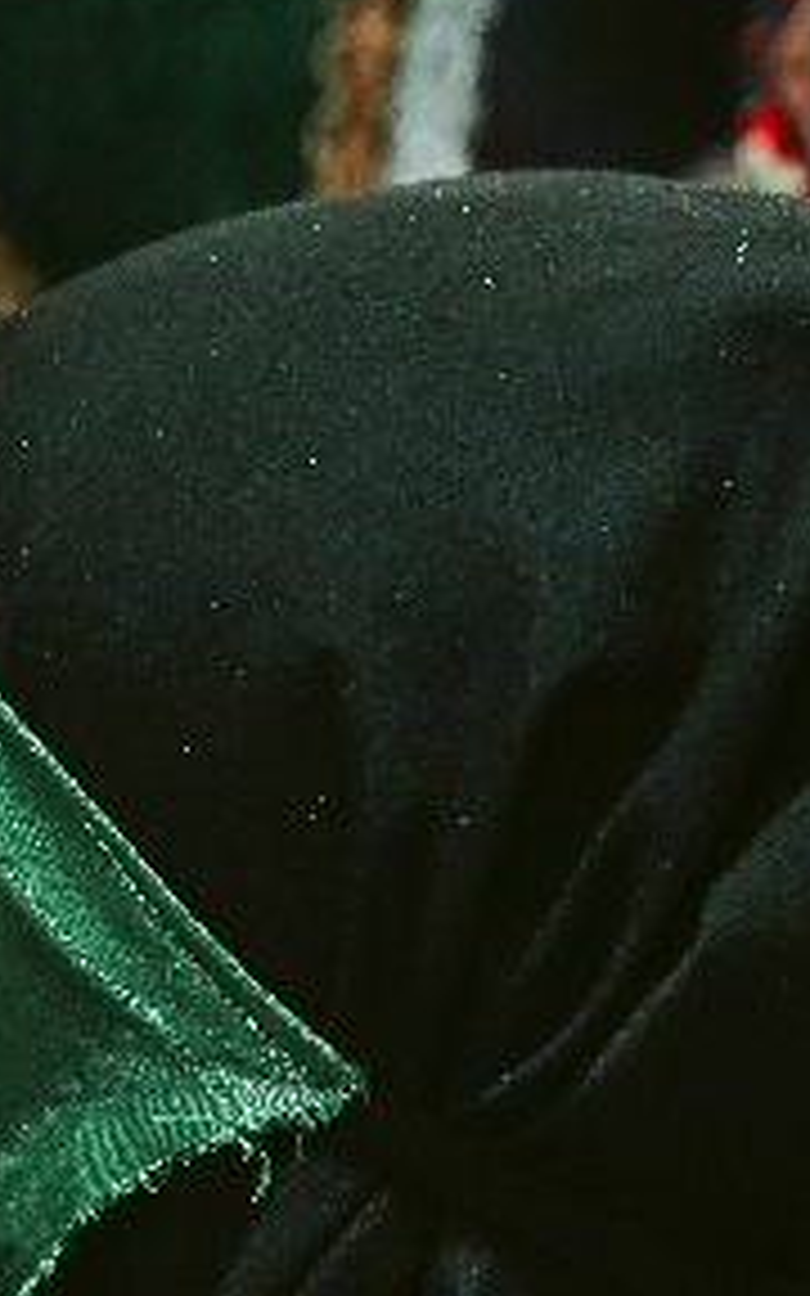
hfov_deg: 2.8
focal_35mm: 464
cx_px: -544
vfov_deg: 4.5
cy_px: 1948
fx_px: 16389
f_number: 2.8
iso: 1600
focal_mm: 70
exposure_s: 1/100
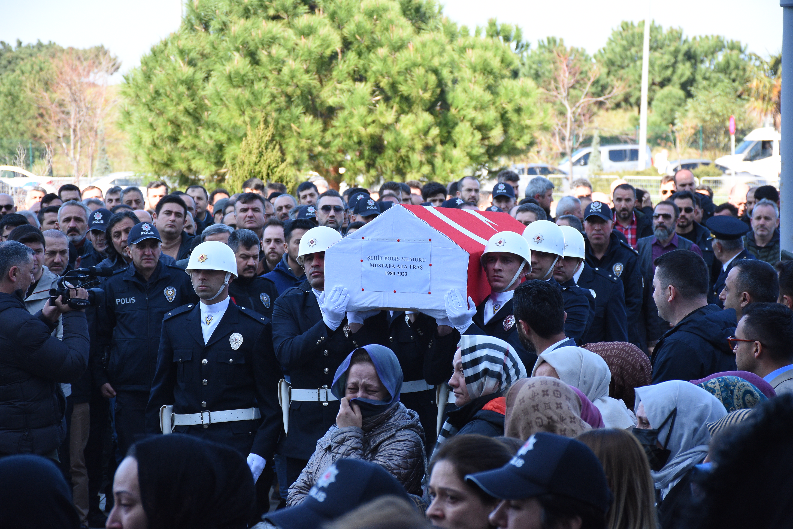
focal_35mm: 128
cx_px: 396
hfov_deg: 16.1
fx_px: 2809
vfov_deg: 10.8
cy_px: 264
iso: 1000
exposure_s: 1/800
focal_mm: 85
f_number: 7.1
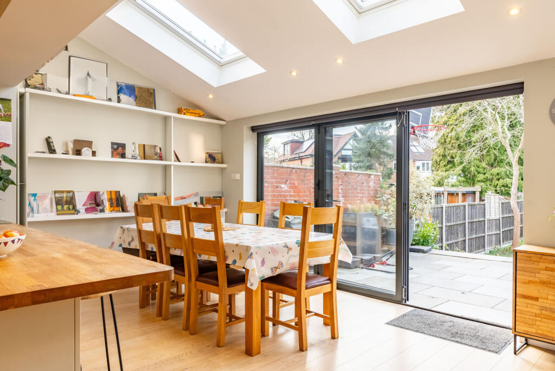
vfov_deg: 51.3
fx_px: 386
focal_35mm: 25
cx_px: 278
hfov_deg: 71.5
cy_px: 186
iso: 1000
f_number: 8
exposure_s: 1/800
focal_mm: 25
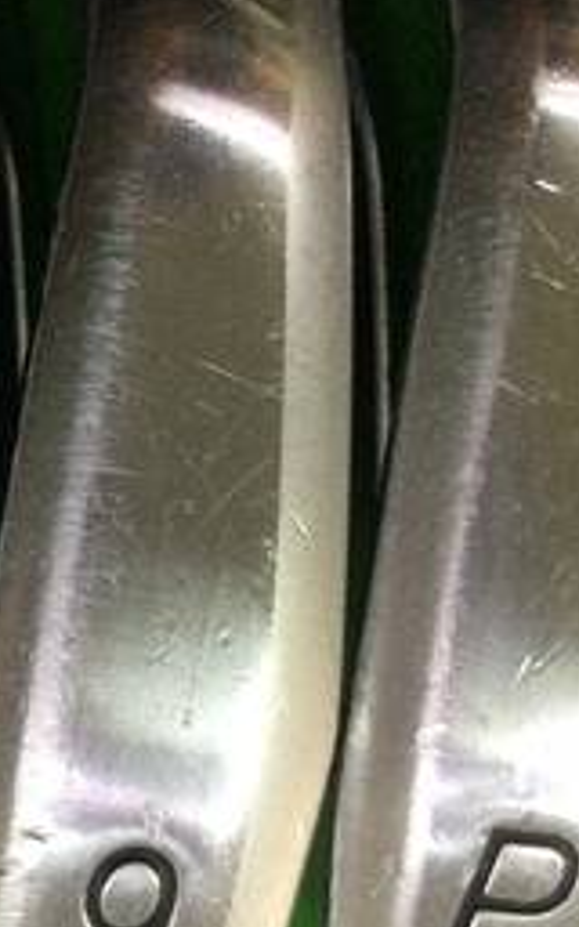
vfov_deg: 25.1
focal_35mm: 82
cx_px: -318
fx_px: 2070
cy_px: 608
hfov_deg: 14.7
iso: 25
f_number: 2.4
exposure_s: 1/30
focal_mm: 3.3
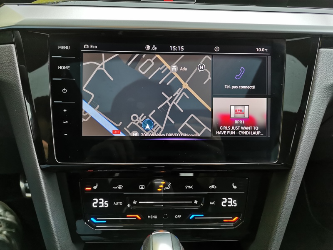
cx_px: 166
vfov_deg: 51.4
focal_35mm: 27
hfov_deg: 65.3
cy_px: 125
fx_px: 260
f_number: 1.8
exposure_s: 1/100
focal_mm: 5.58
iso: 200
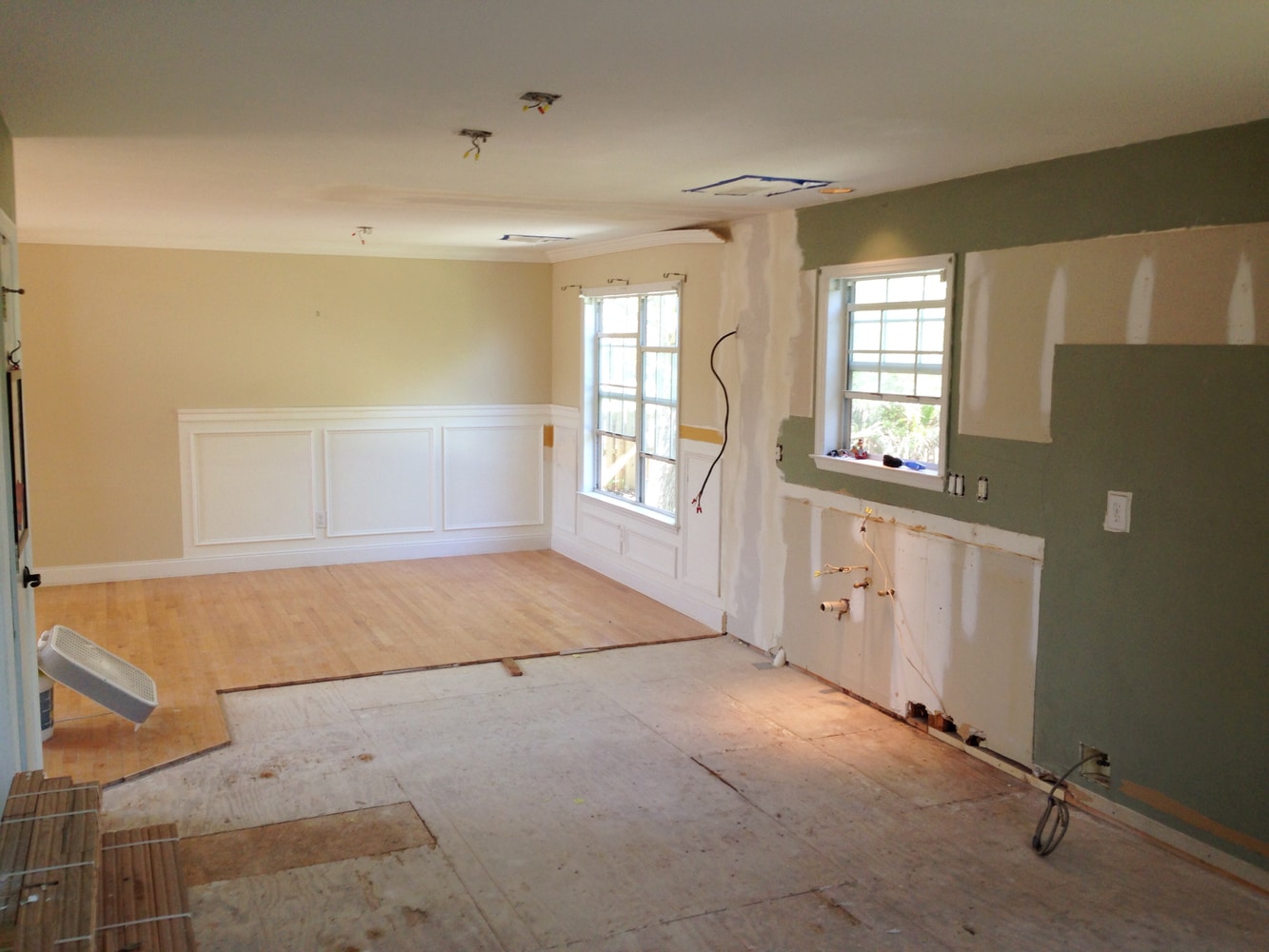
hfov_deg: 55.3
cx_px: 634
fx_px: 1210
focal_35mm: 33
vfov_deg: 43.0
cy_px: 476
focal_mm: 4.12
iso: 50
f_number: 2.4
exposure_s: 1/40
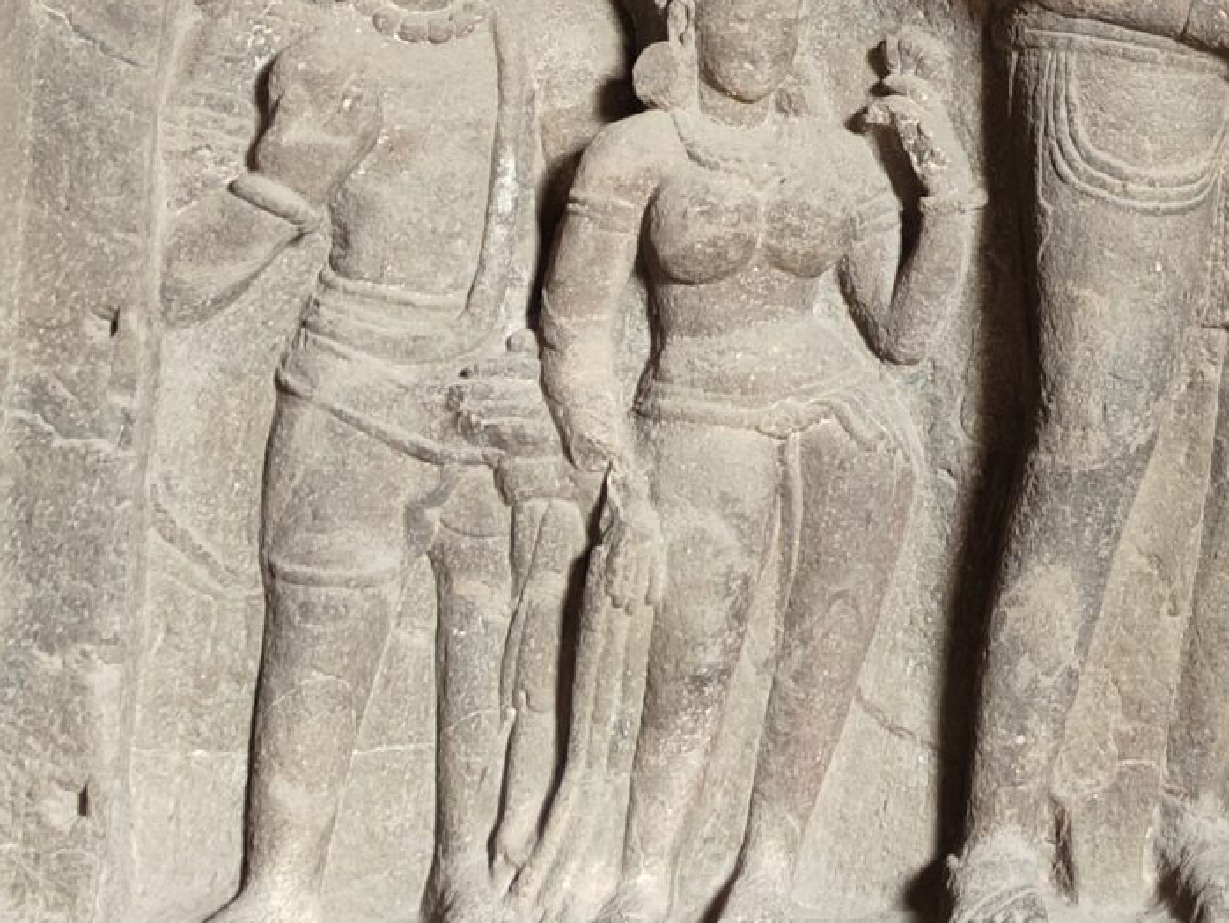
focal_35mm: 88
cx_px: 1586
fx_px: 3125
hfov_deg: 20.4
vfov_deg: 15.6
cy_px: -403
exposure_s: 1/50
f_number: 1.8
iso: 200
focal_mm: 5.59
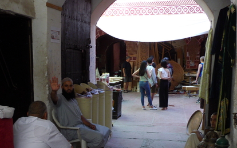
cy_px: 102
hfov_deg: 46.2
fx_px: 278
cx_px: 116
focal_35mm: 43
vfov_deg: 29.6
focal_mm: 5
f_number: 3.1
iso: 116
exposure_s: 1/50
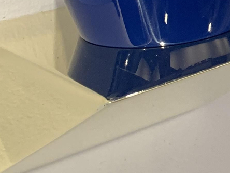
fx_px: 777
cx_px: 473
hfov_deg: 14.0
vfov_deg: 11.5
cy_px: -162
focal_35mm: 117
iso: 100
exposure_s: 1/50
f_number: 1.8
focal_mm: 4.25
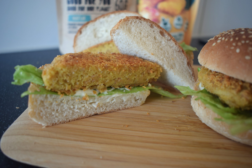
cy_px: 84
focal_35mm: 30
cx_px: 126
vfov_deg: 43.6
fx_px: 210
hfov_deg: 61.9
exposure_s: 1/60
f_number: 4
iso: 400
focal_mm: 20
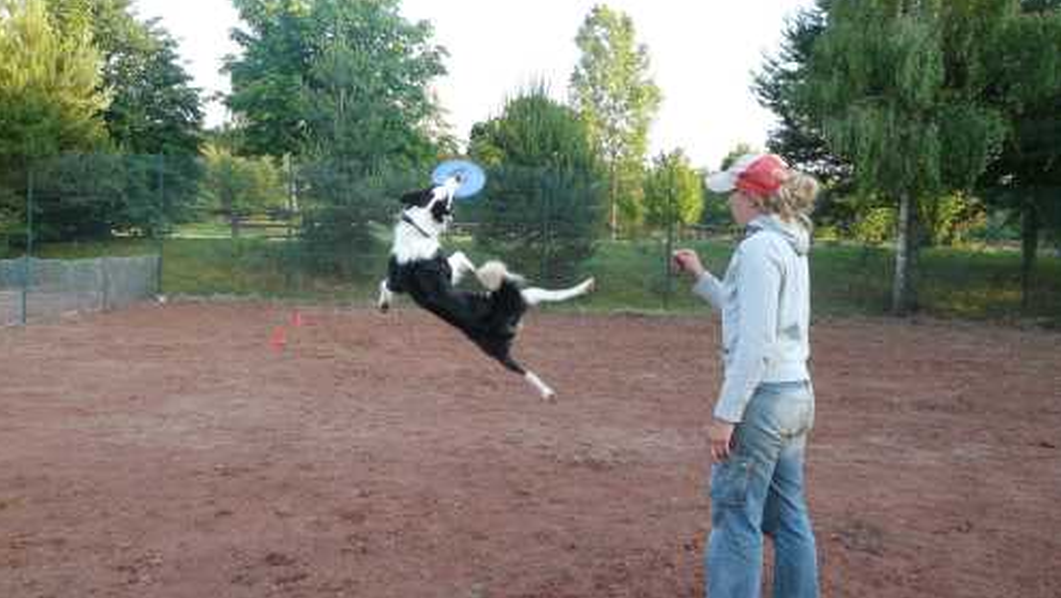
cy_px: 282
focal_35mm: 33
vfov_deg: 35.7
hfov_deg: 59.5
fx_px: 929
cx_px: 527
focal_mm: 4.9
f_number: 2.8
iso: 200
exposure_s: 1/250
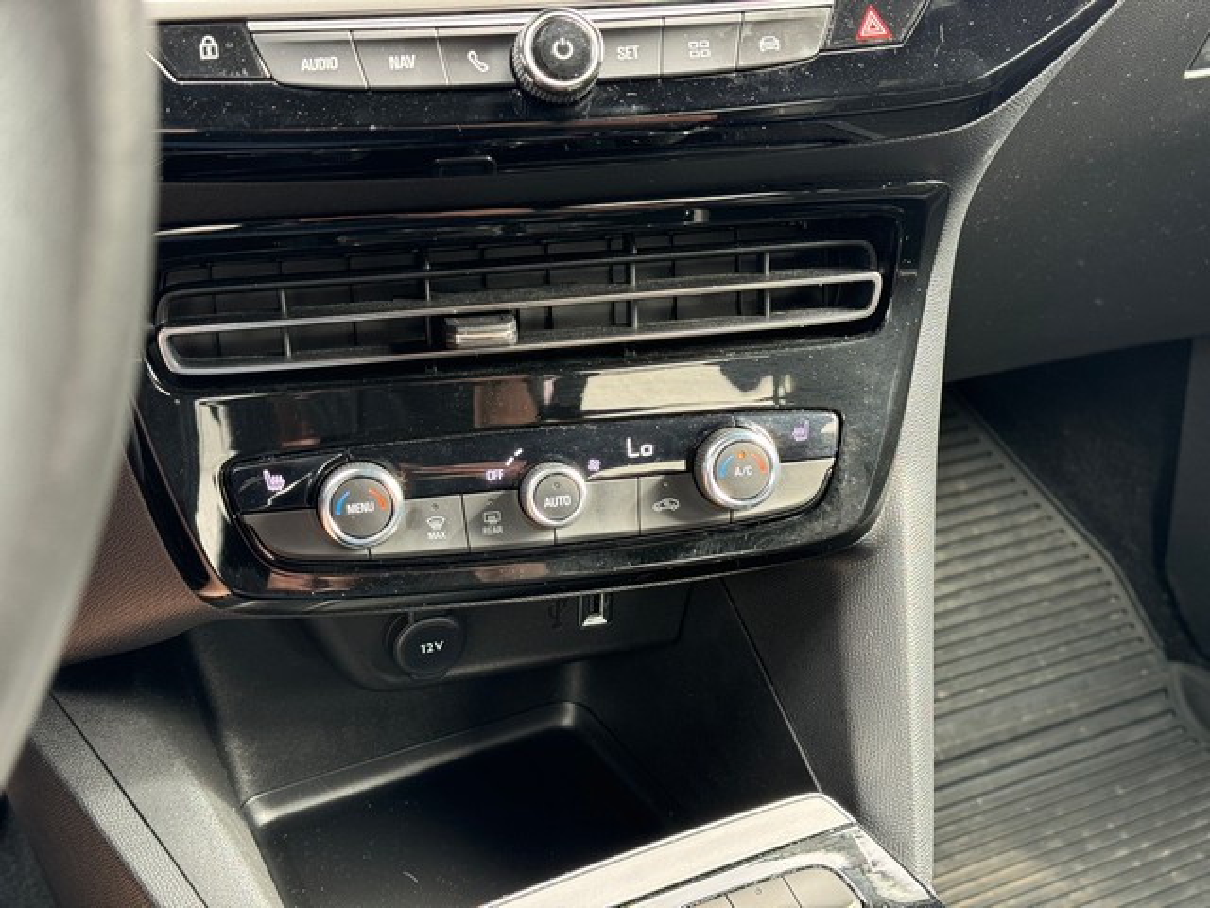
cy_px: 454
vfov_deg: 30.3
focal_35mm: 48
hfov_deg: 39.7
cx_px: 605
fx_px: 1678
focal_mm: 6.76
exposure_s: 1/56
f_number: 1.78
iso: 250
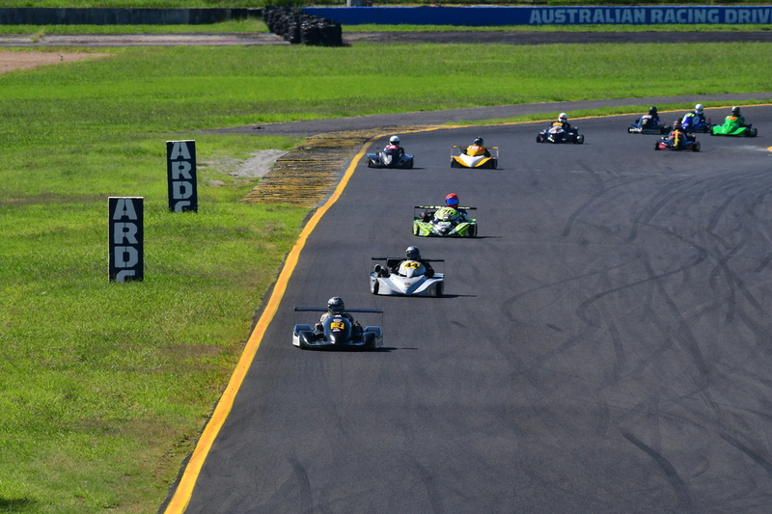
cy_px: 257
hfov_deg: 3.3
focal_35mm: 630
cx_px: 386
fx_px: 13506
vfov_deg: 2.2
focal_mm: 420
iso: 500
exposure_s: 1/640
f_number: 13
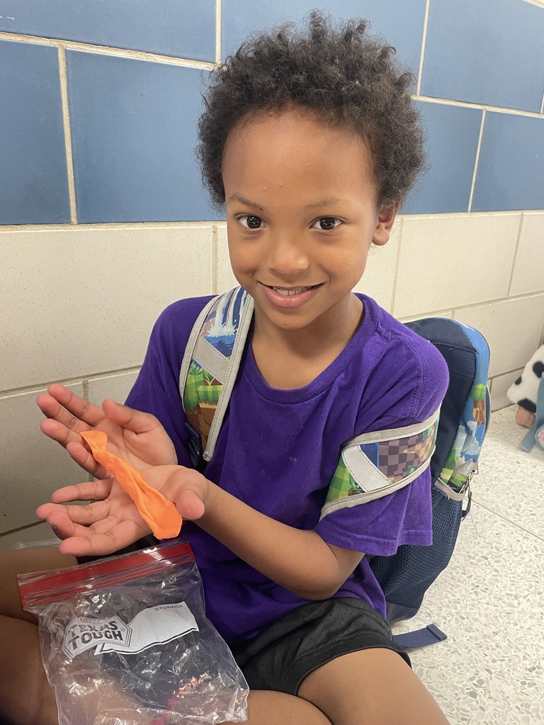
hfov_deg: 53.1
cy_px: 362
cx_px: 272
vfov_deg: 67.3
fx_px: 545
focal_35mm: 26
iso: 320
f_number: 1.6
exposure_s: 1/60
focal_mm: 4.2
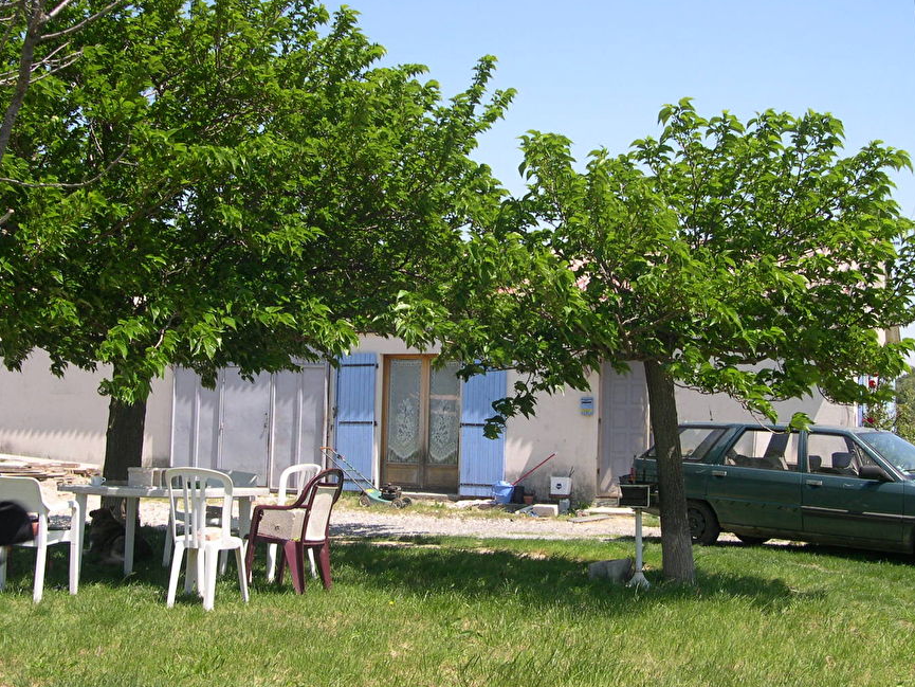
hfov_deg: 42.1
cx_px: 439
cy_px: 299
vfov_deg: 32.1
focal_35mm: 45
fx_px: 1190
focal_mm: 8
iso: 100
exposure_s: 1/113
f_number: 7.6
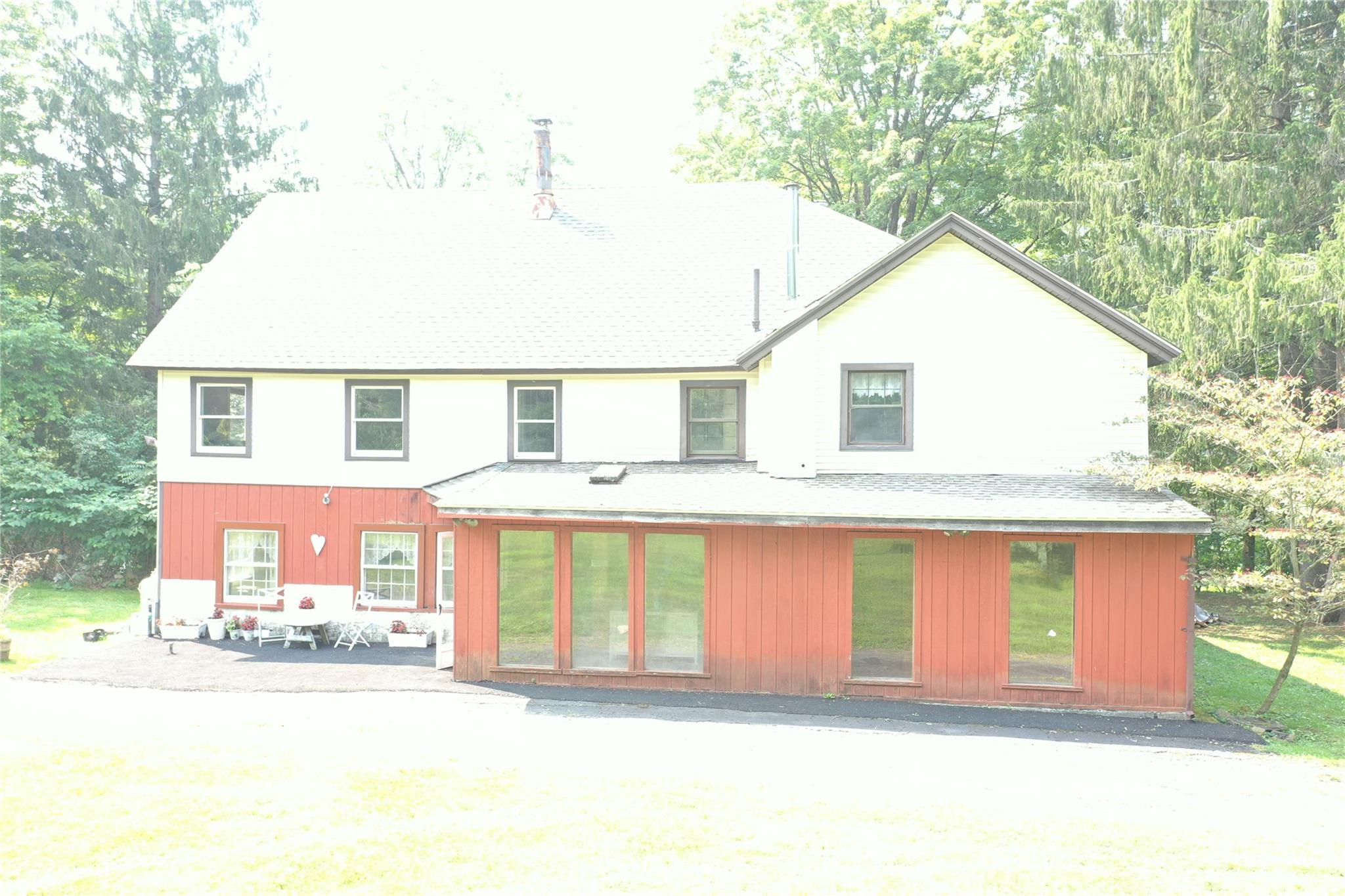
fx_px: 1046
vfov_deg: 46.4
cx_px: 672
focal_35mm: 28
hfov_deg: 65.5
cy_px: 448
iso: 100
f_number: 3.5
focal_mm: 10.26
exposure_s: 1/60
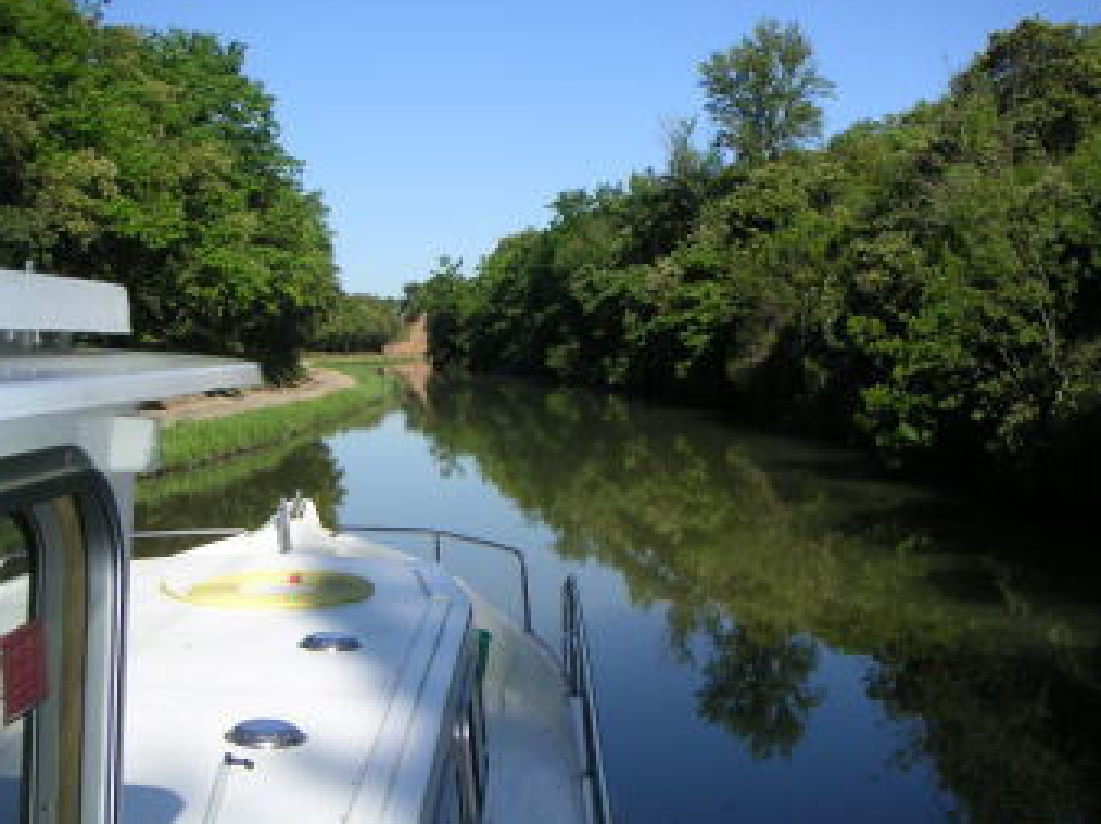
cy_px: 440
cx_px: 557
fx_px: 1430
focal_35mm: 45
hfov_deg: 42.1
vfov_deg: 32.1
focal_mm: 6
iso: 50
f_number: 2.8
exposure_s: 1/750
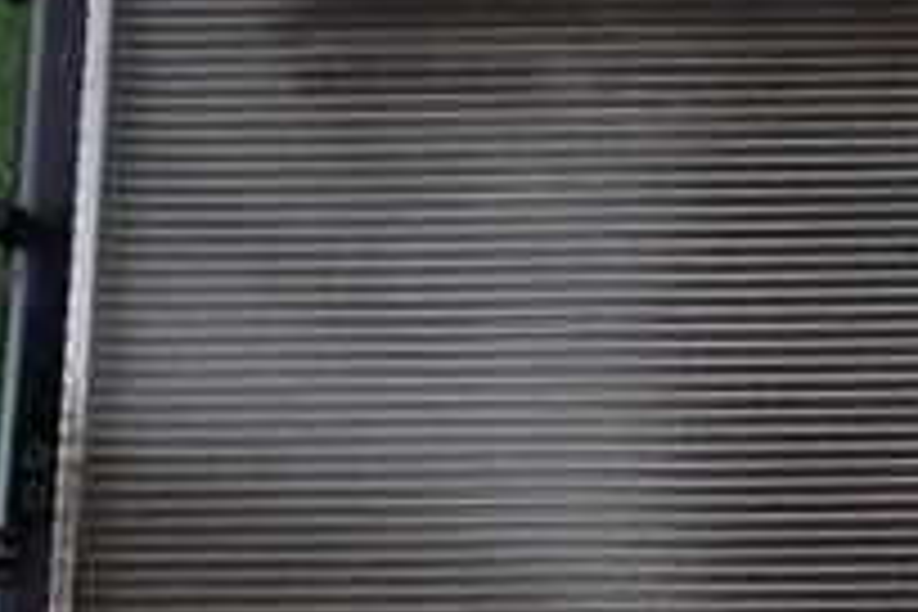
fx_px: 2499
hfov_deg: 20.2
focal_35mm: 98
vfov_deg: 13.9
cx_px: 909
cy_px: 490
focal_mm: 5.79
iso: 400
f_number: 7.1
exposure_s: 1/30
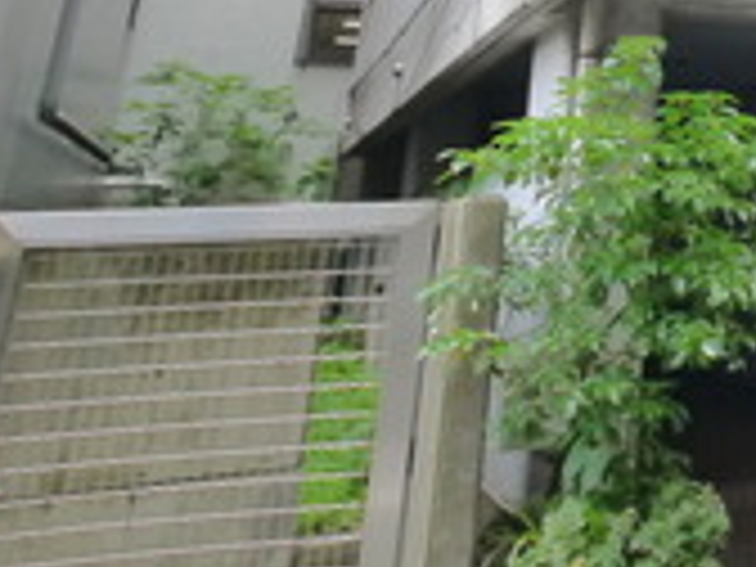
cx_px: 999
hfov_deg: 29.9
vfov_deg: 25.1
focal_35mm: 50
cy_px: -176
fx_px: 1092
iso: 640
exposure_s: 1/160
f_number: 4.5
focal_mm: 7
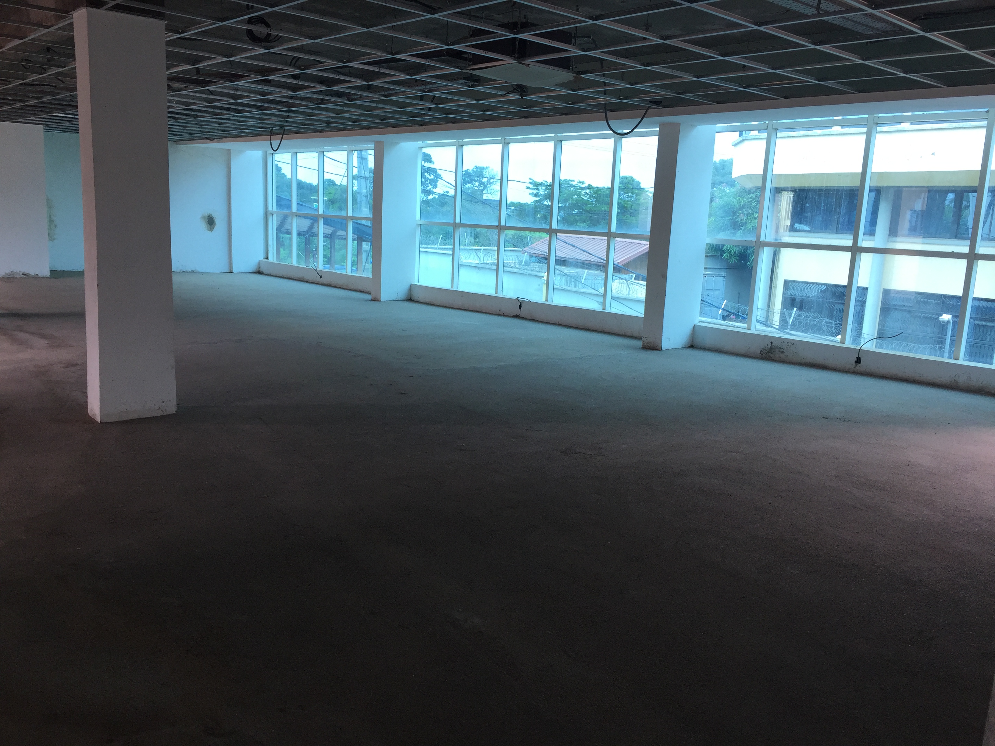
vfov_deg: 48.2
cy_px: 373
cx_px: 498
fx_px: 834
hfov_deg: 61.7
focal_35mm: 29
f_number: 2.2
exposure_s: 1/100
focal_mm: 4.15
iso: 40
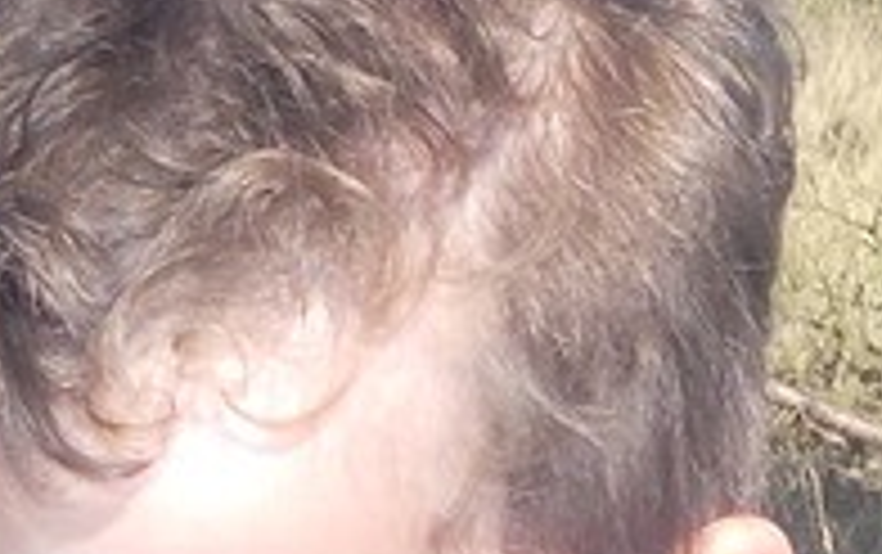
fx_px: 3995
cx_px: 436
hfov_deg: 12.6
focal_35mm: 166
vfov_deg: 7.8
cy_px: 838
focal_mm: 4.1
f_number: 3.3
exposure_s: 1/640
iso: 125
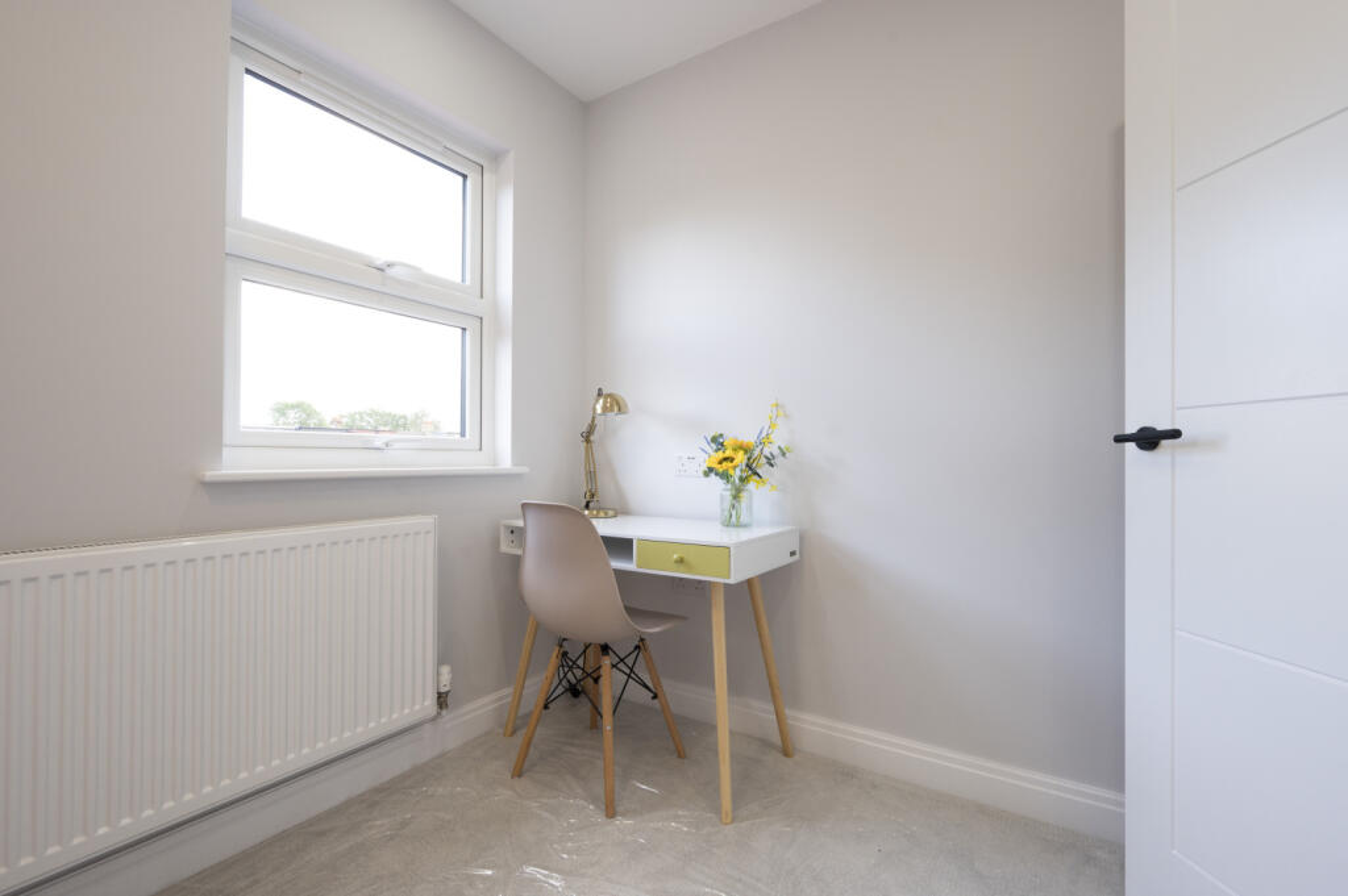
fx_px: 580
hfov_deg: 98.6
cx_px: 674
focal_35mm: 16
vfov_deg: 75.4
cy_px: 448
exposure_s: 1/50
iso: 1000
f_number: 8
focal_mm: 15.5
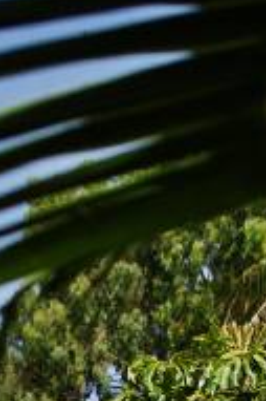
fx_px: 2642
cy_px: 1337
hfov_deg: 5.6
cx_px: -284
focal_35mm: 238
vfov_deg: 7.3
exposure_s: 1/4000
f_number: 2
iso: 200
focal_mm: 35
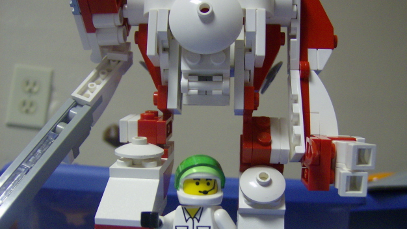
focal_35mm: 40
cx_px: 207
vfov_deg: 29.6
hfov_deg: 50.5
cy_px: 132
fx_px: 432
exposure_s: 1/11.4
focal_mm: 6
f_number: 2.8
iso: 200
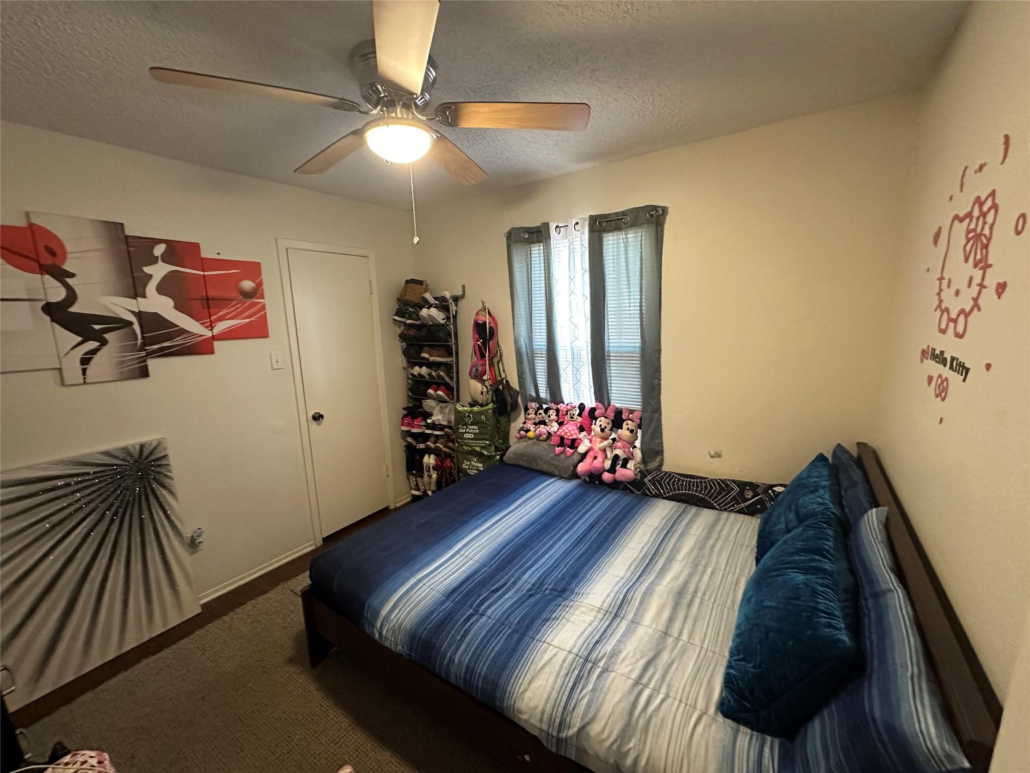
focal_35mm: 14
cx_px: 515
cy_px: 386
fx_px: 417
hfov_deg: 102.1
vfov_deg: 85.7
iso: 800
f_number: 2.2
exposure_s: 1/60
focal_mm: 2.22
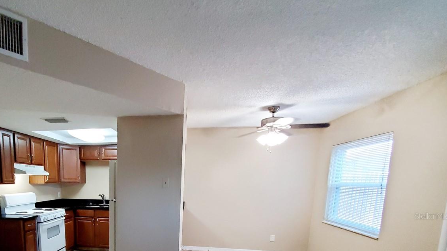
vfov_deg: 50.8
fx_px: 237
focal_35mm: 20
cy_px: 216
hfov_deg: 82.5
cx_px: 136
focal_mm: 1.8
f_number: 2.2
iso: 400
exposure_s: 1/39
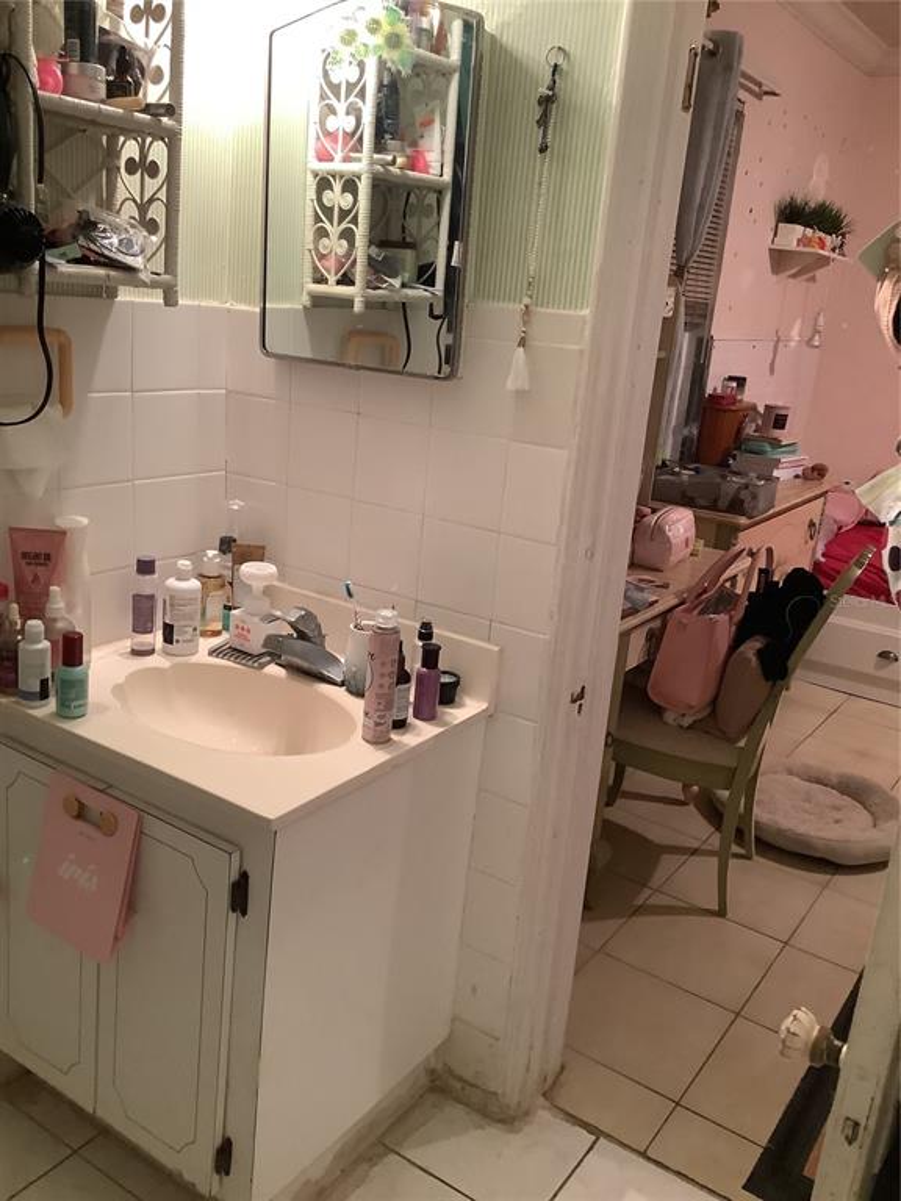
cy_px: 600
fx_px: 1076
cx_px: 450
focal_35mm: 31
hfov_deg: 45.4
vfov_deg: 58.4
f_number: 2.4
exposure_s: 1/40
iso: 320
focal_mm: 3.3
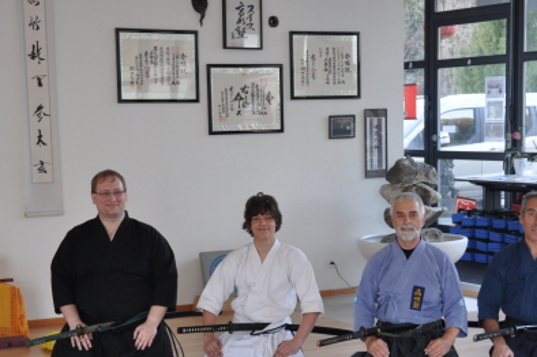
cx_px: 298
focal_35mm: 78
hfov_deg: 26.0
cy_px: 247
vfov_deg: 17.4
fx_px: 1163
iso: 640
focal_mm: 32
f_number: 4.2
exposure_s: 1/60
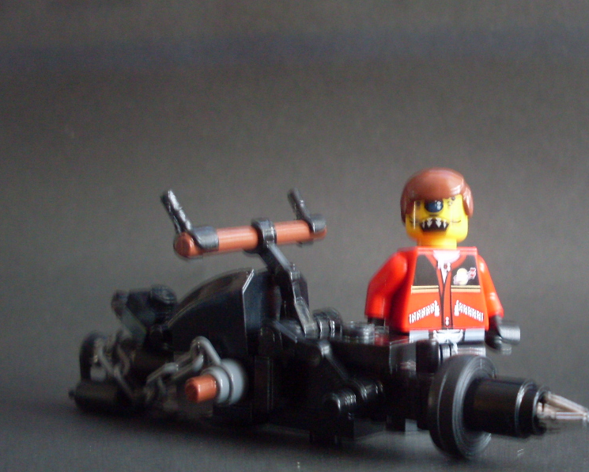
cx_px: 370
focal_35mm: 51
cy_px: 249
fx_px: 889
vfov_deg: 29.7
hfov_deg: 36.4
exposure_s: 1/1.43
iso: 200
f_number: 2.8
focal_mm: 6.3
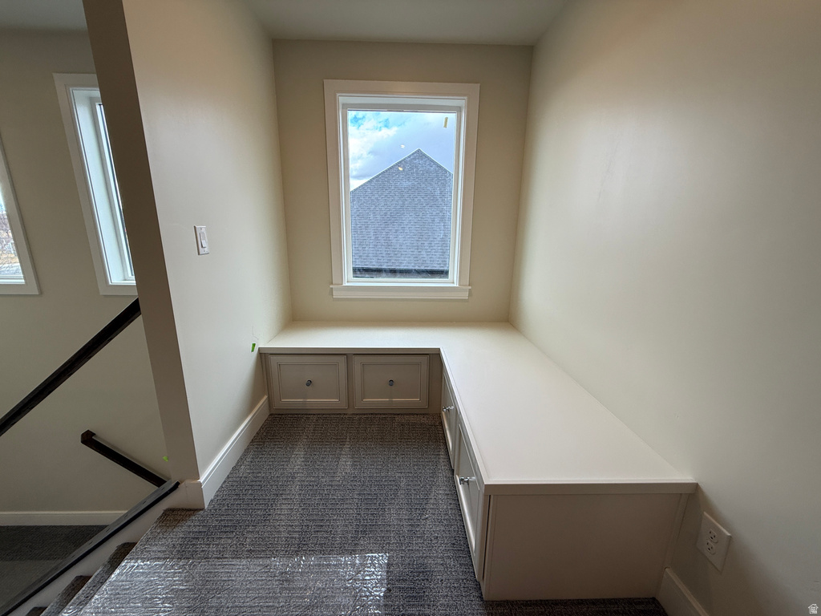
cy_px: 308
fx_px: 332
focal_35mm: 14
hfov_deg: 102.1
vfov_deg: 85.7
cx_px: 410
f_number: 2.2
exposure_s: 1/120
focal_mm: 2.22
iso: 64
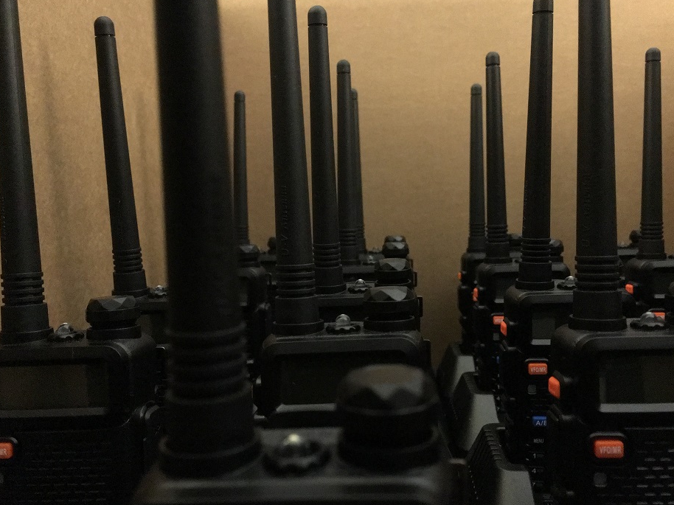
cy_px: 260
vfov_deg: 44.1
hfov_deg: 56.8
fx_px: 623
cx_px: 353
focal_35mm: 32
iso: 640
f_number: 2.2
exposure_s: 1/4
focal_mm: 4.15
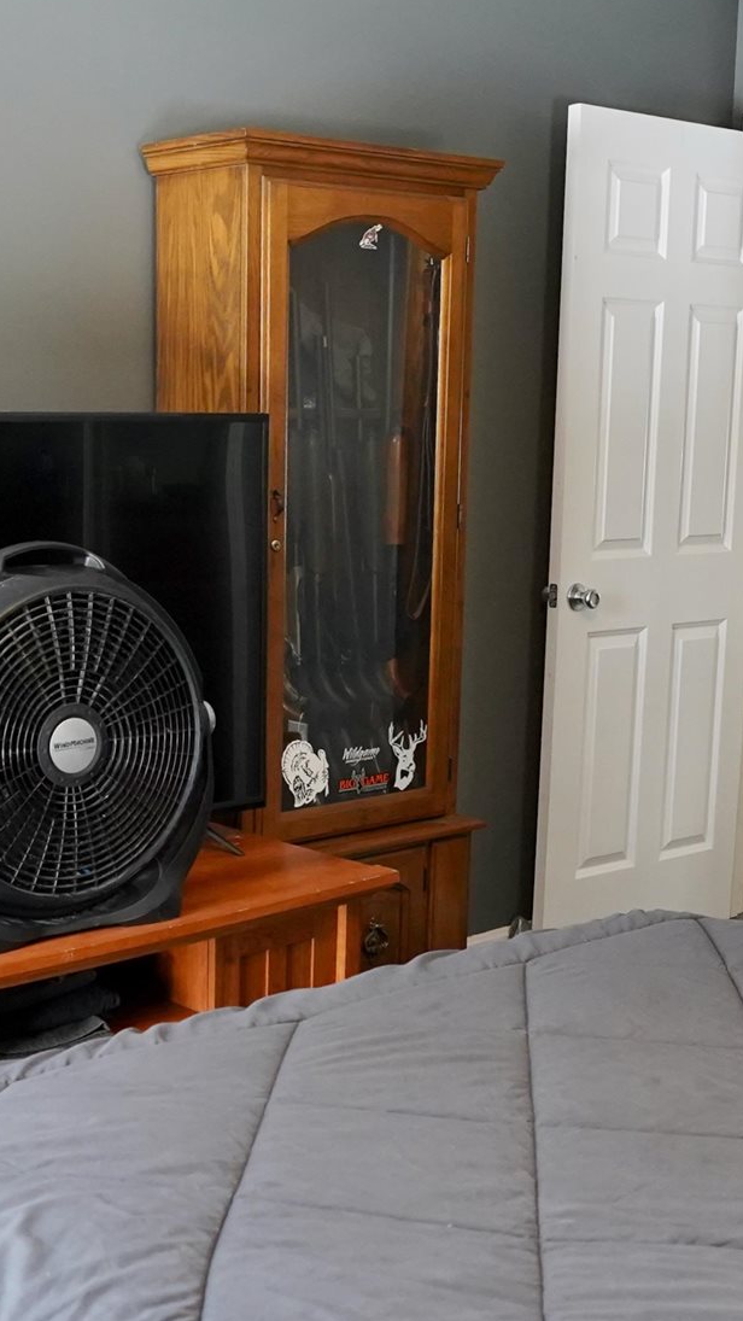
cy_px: 793
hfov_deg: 25.3
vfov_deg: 43.5
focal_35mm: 47
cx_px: 226
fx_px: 1646
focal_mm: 16
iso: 2000
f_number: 2.8
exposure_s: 1/160
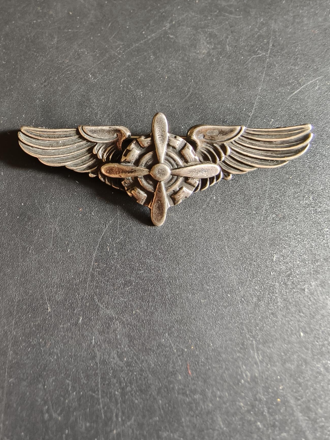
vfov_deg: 71.6
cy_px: 223
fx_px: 305
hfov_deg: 56.8
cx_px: 167
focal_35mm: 24
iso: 2500
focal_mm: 2.32
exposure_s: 1/20.6
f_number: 2
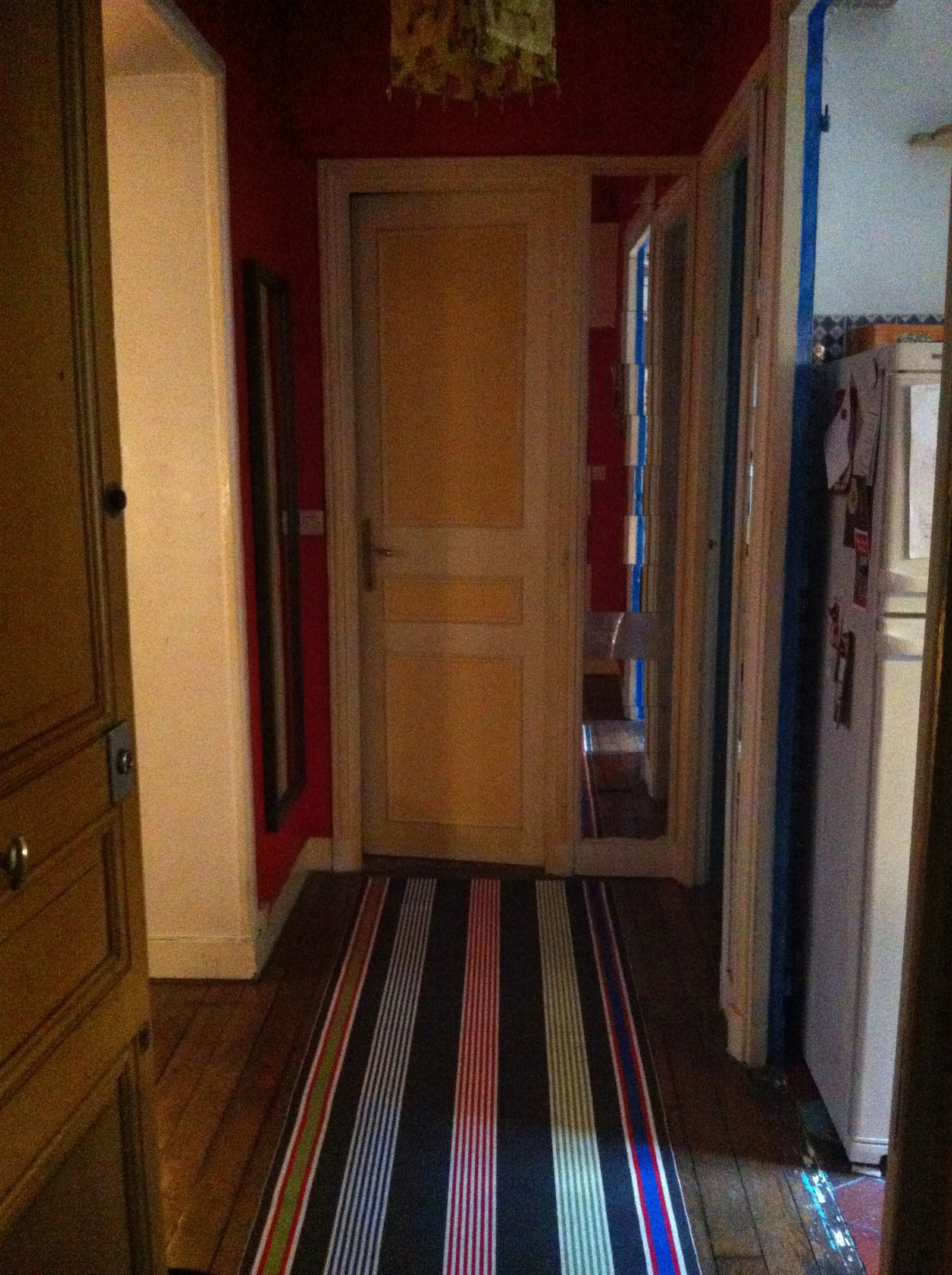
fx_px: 1287
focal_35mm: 35
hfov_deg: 40.6
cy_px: 638
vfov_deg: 52.7
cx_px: 476
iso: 1000
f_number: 2.8
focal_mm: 3.85
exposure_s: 1/15
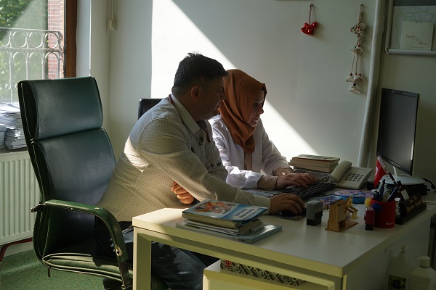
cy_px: 145
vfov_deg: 27.5
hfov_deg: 40.3
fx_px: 593
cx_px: 218
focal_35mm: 49
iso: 100
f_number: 6.3
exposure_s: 1/80
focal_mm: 49
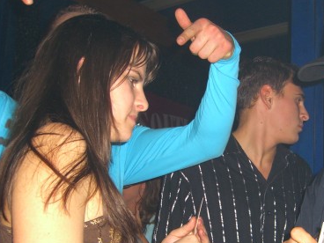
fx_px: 580
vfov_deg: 23.5
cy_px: 169
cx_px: 219
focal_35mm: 62
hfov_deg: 30.9
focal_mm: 7.9
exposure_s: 1/60
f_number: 2.8
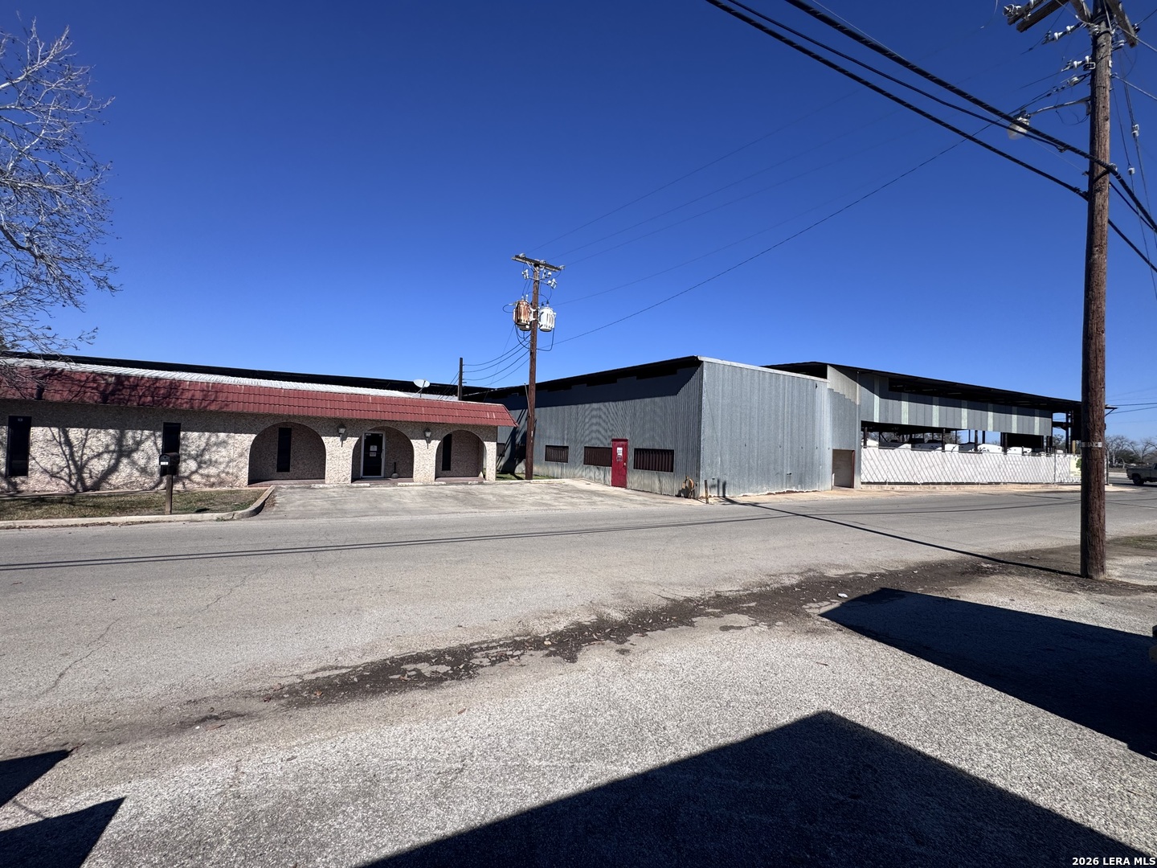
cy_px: 434
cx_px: 578
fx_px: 468
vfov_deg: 85.7
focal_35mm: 14
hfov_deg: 102.1
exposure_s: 1/2770
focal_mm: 2.22
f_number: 2.2
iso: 50
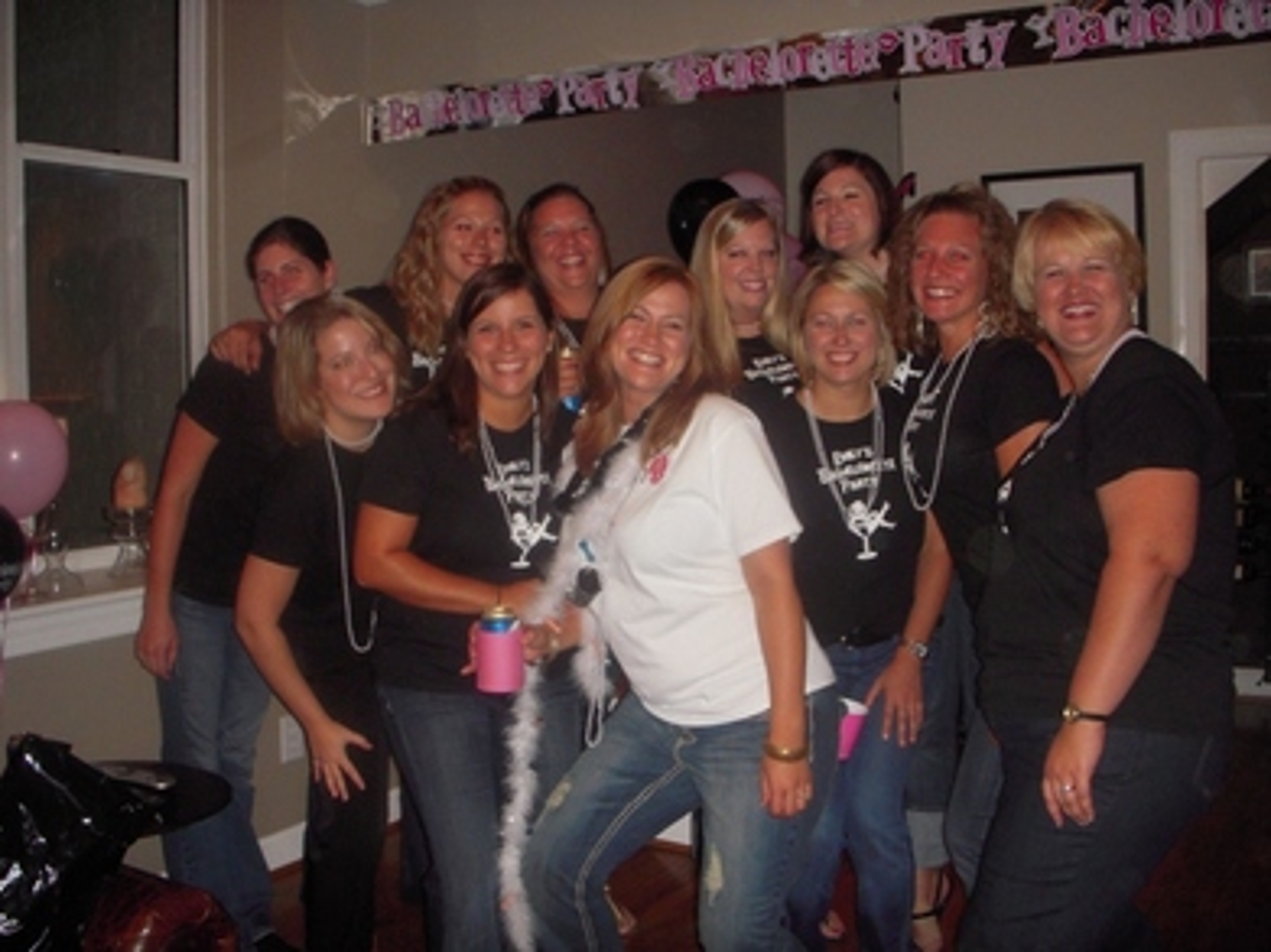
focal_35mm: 38
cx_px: 636
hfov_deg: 49.0
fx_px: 1395
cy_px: 476
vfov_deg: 37.7
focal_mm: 6.3
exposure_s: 1/100
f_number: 3.3
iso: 320
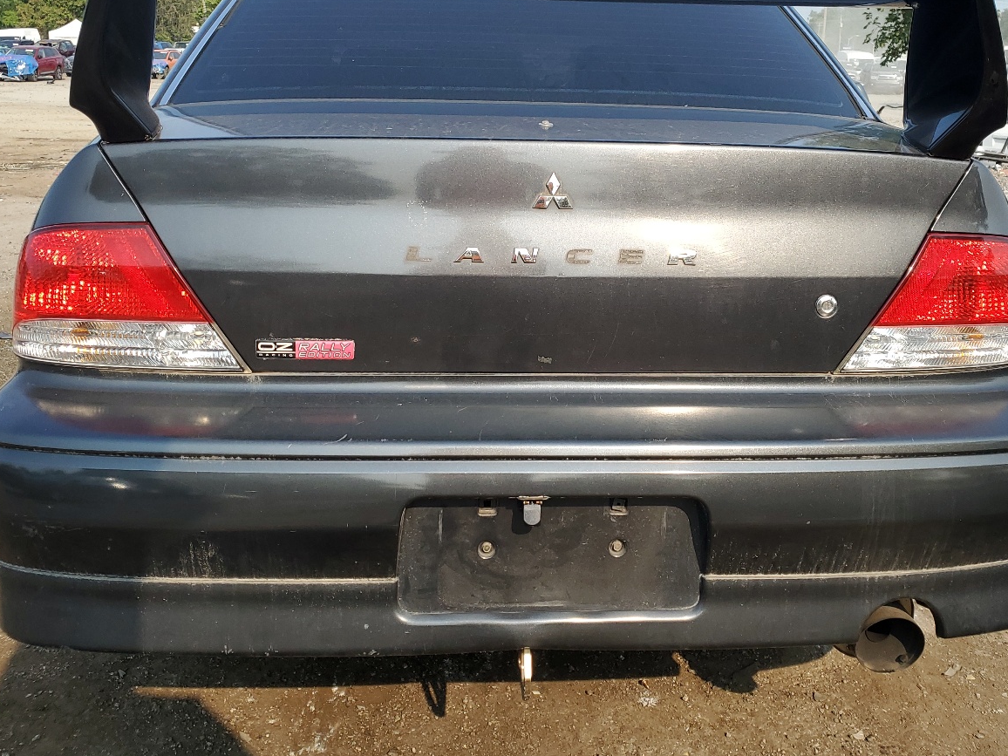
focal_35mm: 36
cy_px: 302
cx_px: 547
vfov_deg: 39.5
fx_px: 1048
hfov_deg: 51.3
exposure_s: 1/2000
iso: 50
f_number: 1.5
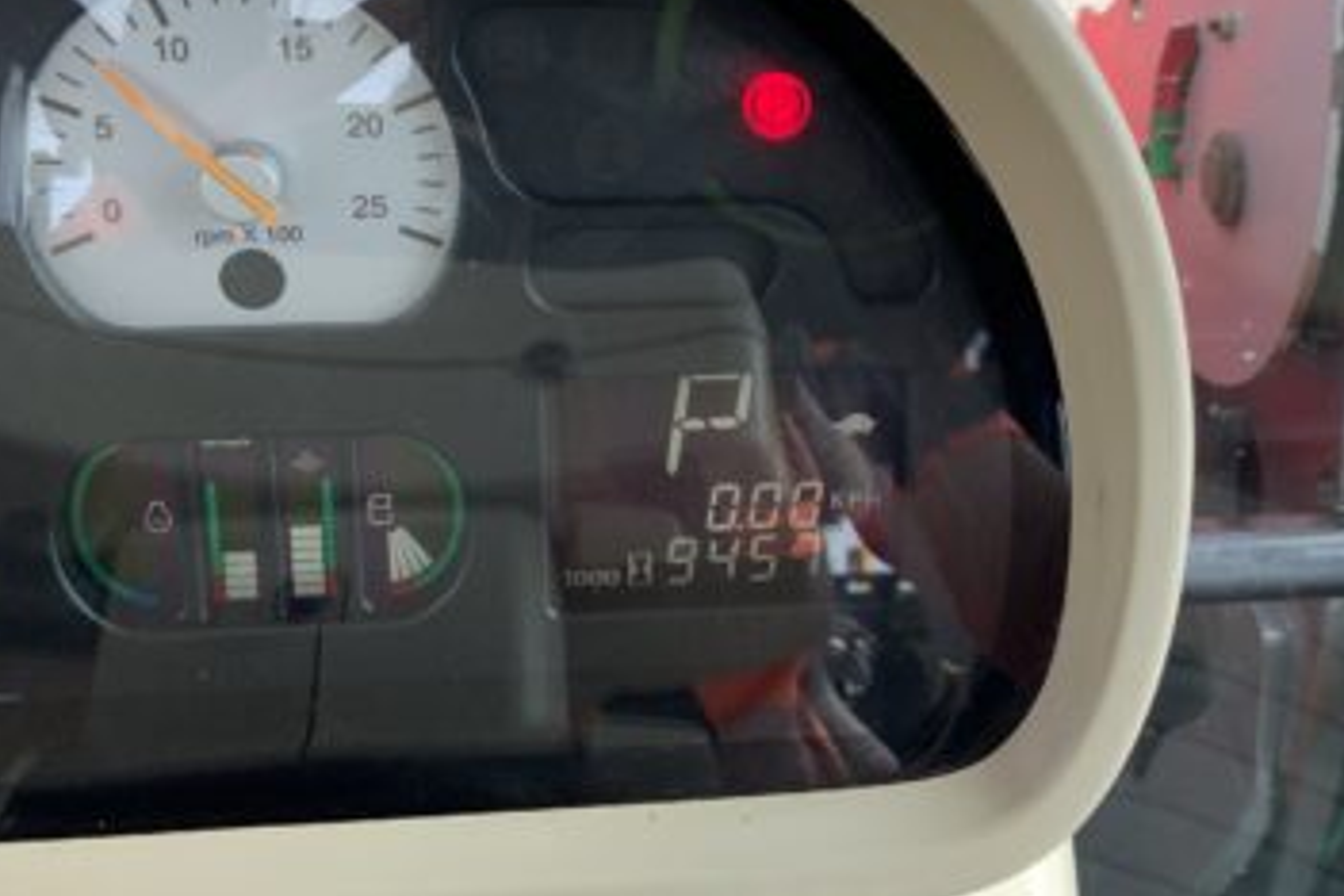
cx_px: 827
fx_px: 2053
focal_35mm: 55
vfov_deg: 24.5
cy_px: 318
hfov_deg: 36.1
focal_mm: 3
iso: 16
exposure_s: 1/180
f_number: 1.8
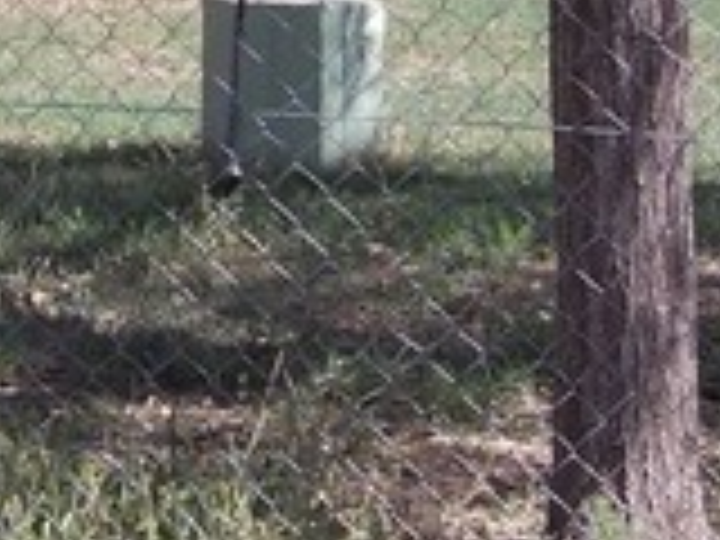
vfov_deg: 5.1
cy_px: -302
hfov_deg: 6.9
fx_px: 5969
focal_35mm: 287
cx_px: -99
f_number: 4
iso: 80
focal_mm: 8.5
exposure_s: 1/400
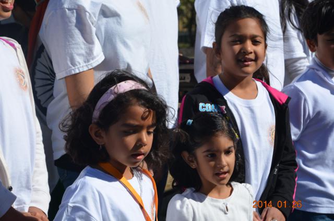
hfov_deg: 13.1
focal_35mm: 158
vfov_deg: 8.7
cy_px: 110
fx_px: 1458
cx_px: 167
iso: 100
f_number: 9
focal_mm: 105
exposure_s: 1/320
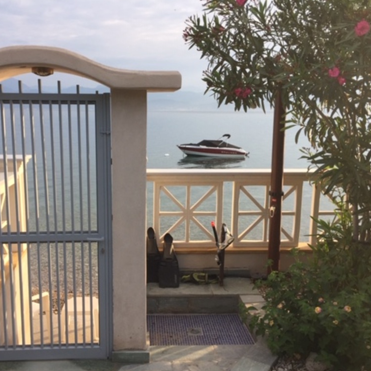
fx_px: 424
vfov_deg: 47.2
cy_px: 188
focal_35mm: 35
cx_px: 154
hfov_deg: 47.0
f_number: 2.2
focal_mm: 4.15
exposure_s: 1/557
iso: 32
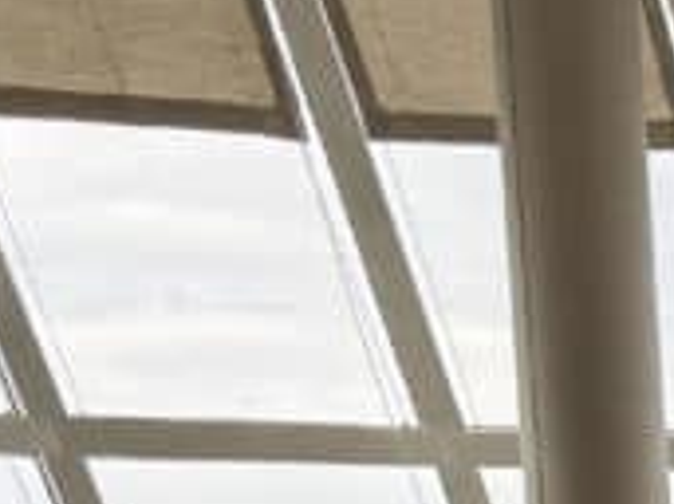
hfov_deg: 11.8
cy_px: 1166
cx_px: 1462
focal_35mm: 144
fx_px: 2802
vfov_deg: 9.3
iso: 80
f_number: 1.78
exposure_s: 1/1193
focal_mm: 6.76
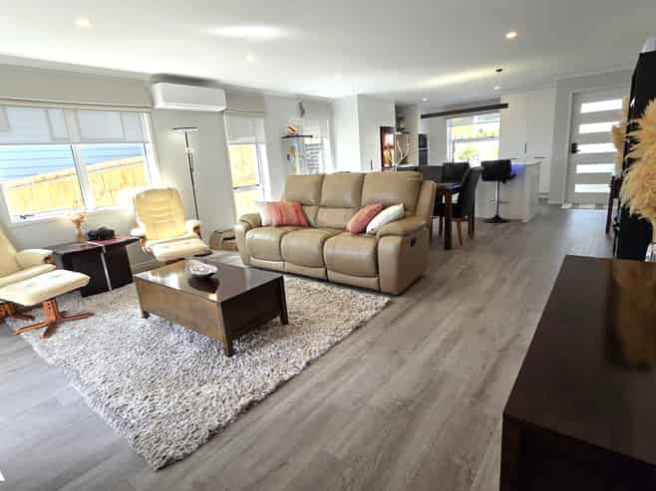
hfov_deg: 106.2
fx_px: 246
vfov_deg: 89.9
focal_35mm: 13
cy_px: 246
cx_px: 328
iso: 50
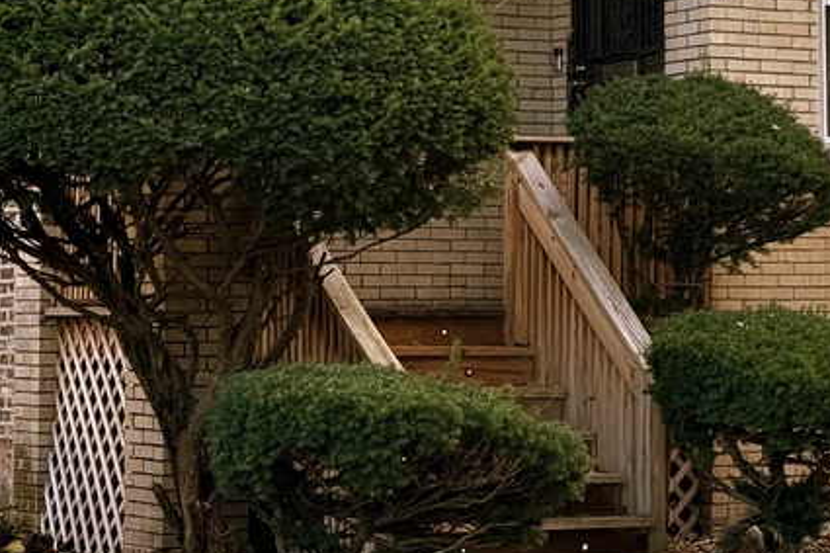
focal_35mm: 127
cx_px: 662
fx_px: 2927
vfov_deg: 10.8
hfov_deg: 16.0
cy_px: 150
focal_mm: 6.76
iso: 100
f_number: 1.78
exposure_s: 1/422
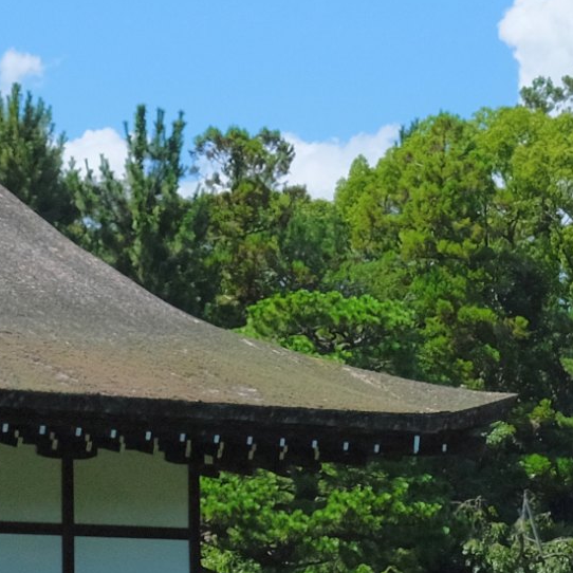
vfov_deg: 7.6
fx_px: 4326
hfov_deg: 7.6
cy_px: 282
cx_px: 424
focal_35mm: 231
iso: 800
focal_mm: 32
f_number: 5.6
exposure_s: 1/2500
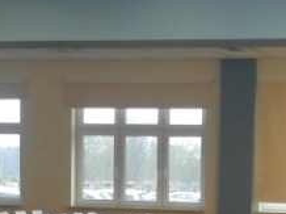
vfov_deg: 11.4
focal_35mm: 125
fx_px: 1032
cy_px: 298
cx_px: 226
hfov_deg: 15.7
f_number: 2
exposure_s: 1/45
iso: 640
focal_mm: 7.3
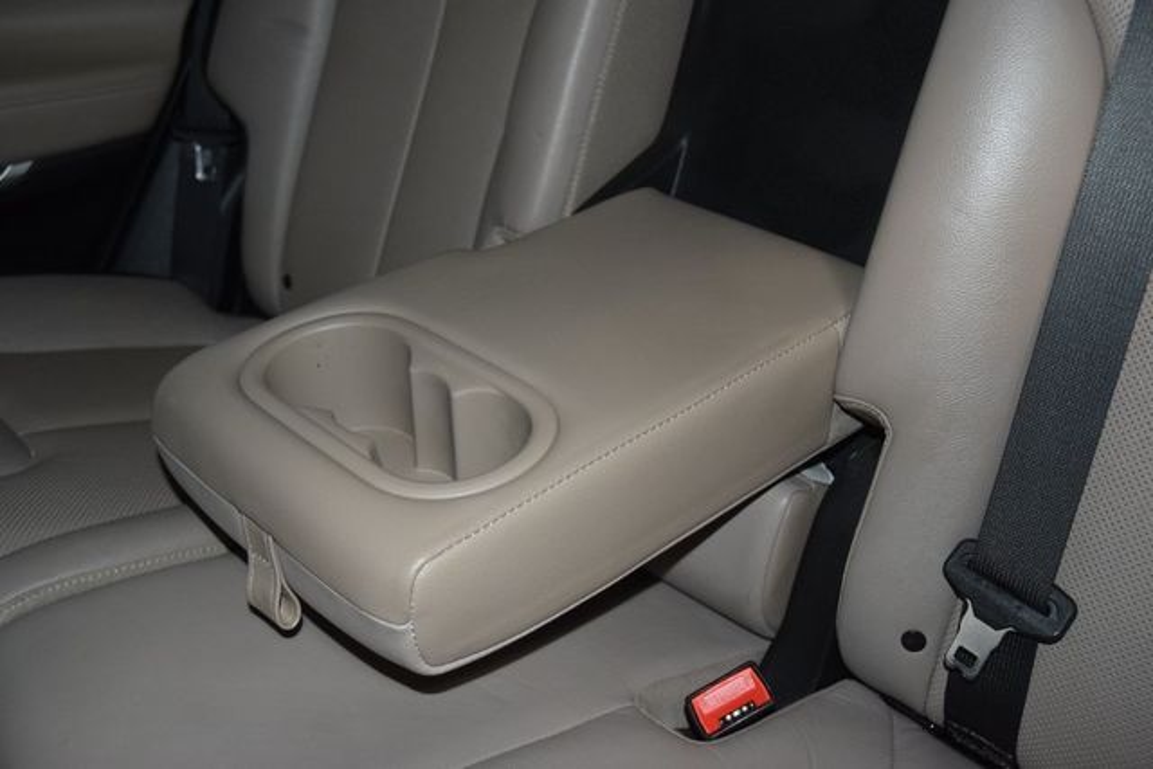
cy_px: 384
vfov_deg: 35.5
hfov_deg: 51.3
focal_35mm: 38
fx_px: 1201
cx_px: 576
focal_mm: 25
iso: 1400
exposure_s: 1/100
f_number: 3.8
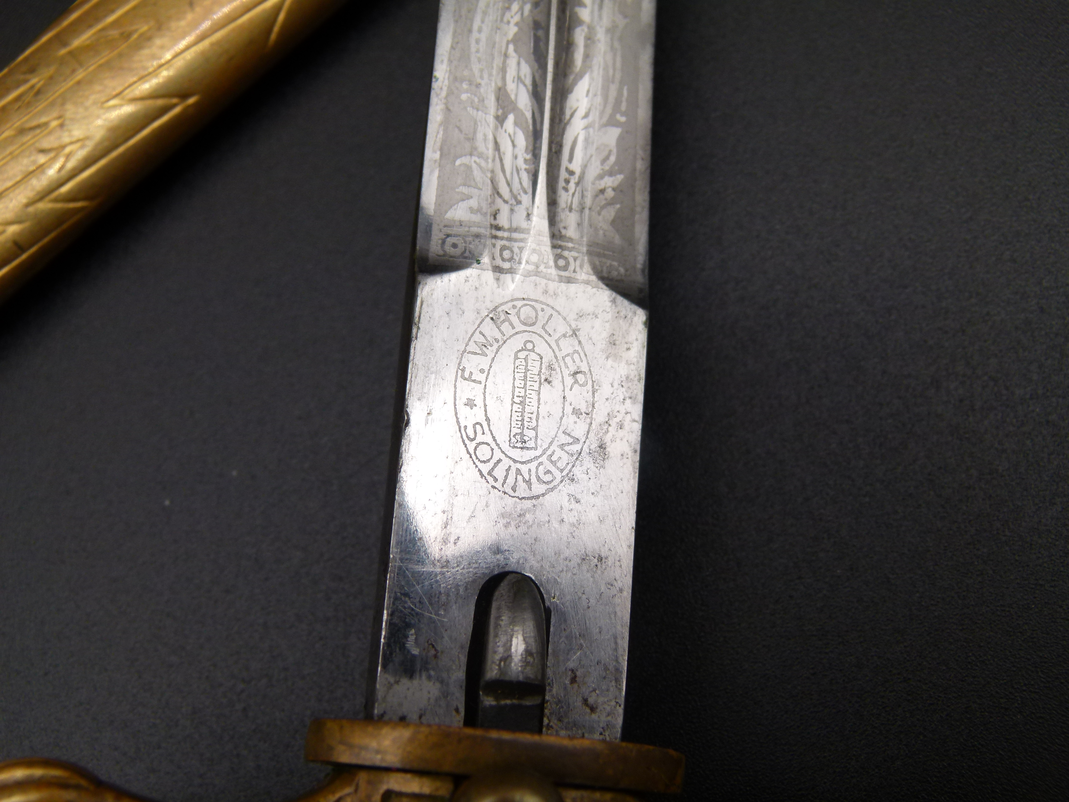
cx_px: 534
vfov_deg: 28.6
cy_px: 401
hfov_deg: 37.5
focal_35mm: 51
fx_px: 1575
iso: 100
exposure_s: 1/100
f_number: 3.6
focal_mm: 9.2
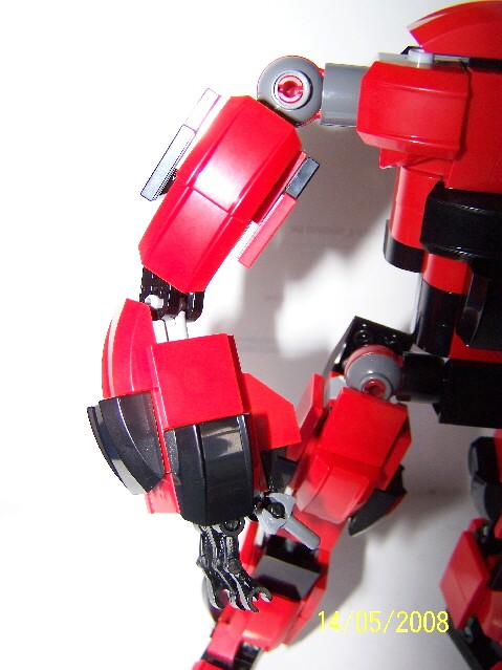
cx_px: 251
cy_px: 335
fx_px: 735
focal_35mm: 38
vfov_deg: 49.0
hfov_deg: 37.7
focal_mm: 6.3
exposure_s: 1/60
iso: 80
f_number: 2.8
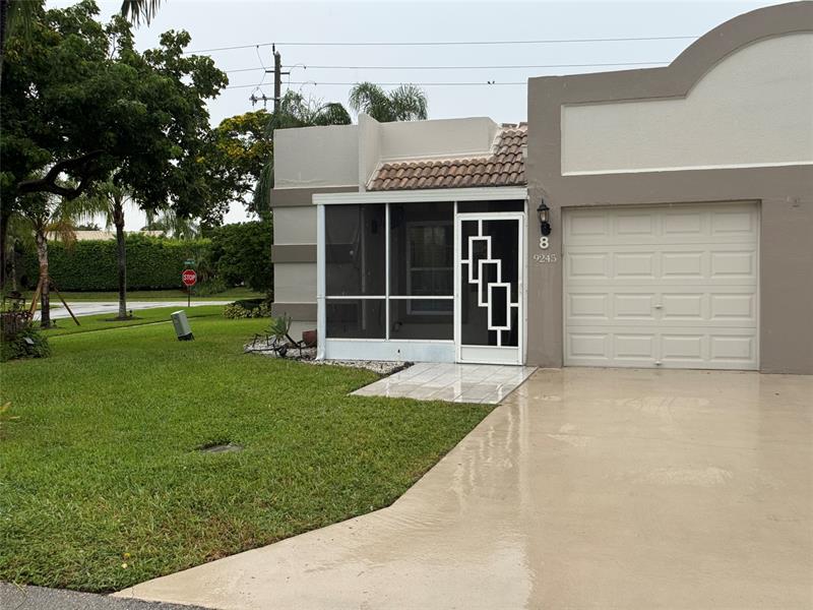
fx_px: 1127
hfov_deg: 39.7
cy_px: 305
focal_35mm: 48
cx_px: 406
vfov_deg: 30.3
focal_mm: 6.76
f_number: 1.78
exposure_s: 1/774
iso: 64
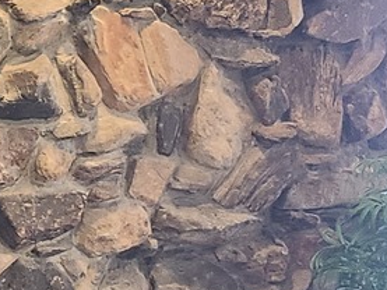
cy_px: 257
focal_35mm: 135
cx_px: -356
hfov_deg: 12.9
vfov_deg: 10.9
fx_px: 1510
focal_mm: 5.4
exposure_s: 1/40
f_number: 1.8
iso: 500
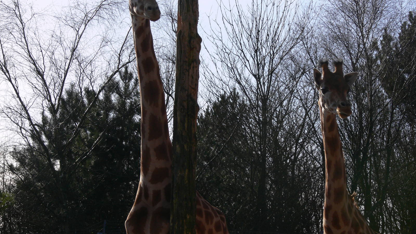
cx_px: 208
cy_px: 85
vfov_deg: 10.1
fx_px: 1324
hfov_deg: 17.9
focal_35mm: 120
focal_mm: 23.2
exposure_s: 1/500
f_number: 5.6
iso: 80
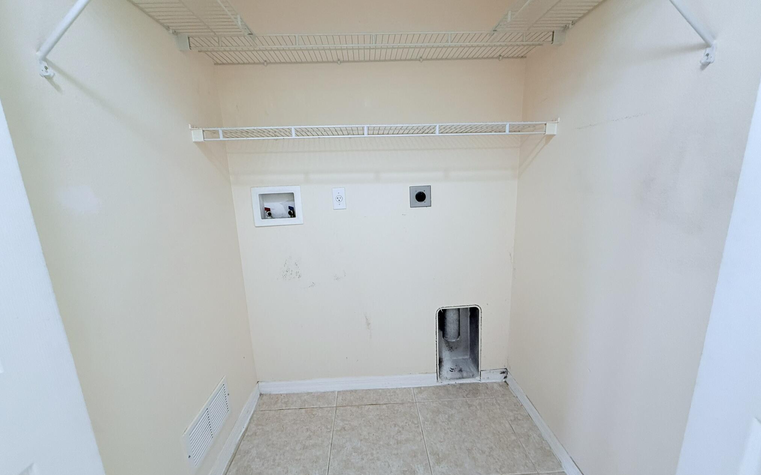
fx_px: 311
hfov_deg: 101.5
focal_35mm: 15
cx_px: 379
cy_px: 240
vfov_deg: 74.8
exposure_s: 1/60
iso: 250
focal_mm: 2.22
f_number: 2.2
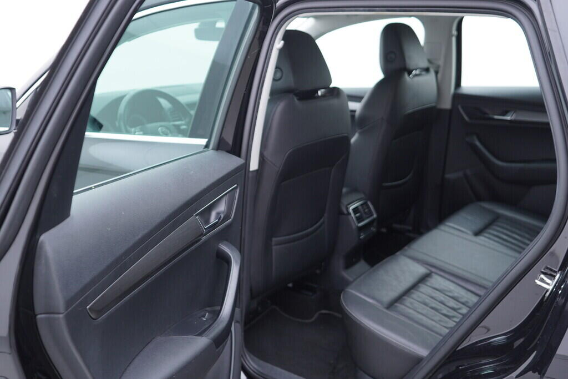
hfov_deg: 53.1
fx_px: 568
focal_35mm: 36
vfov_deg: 36.9
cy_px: 190
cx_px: 284
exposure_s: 1/40
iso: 200
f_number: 2.8
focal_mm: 24
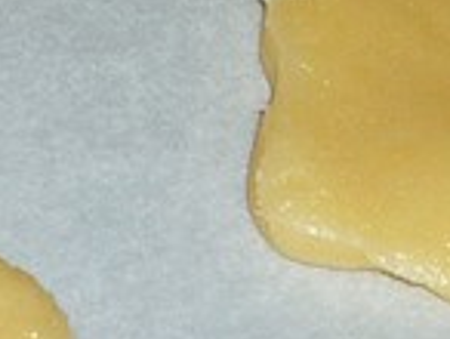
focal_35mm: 257
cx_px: 68
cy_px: -573
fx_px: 3346
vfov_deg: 5.5
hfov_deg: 7.7
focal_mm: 5.8
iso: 100
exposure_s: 1/30
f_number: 3.5
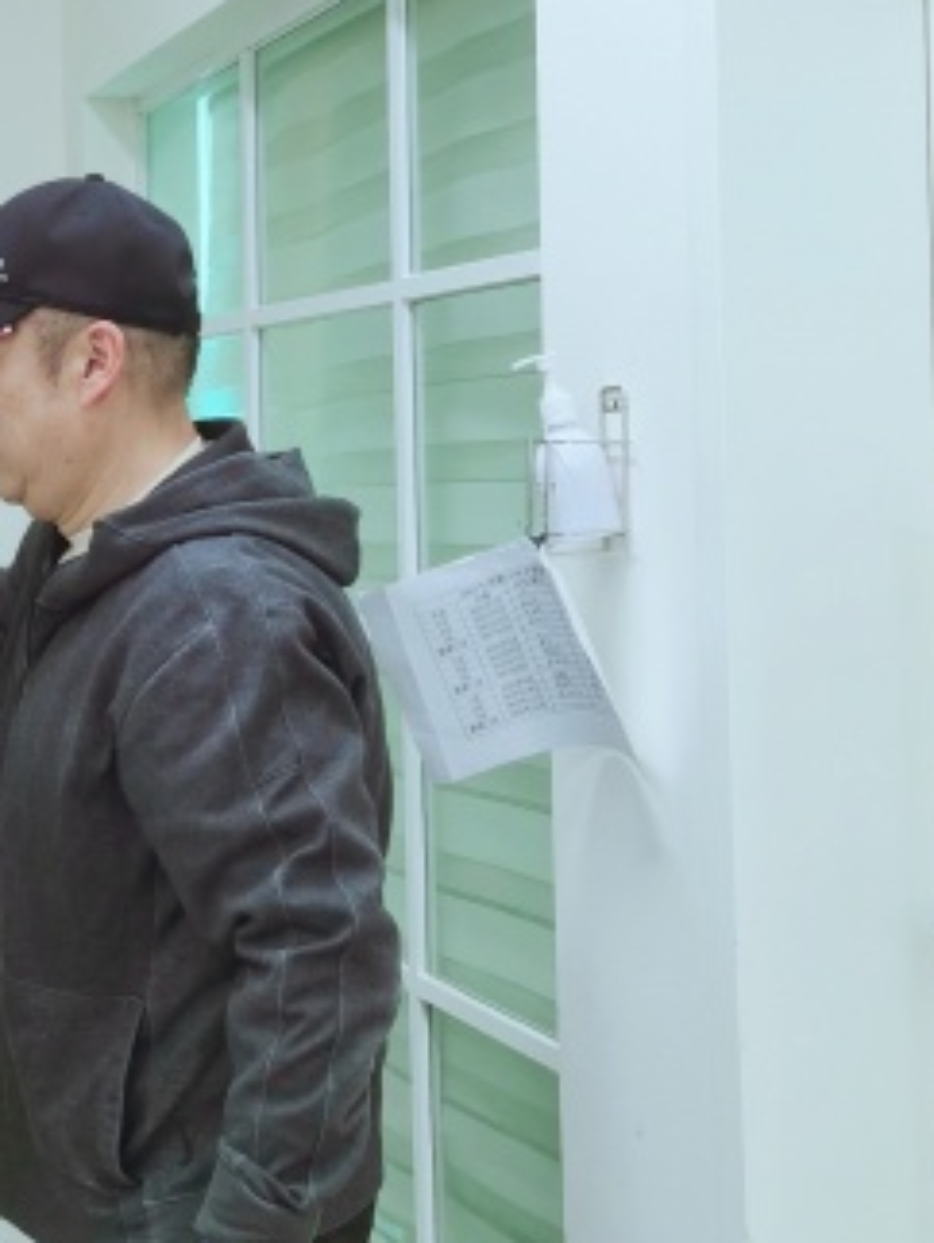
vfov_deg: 28.9
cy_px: 483
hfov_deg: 20.9
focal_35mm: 67
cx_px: -77
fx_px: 2407
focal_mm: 5.56
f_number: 1.6
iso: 125
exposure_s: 1/100
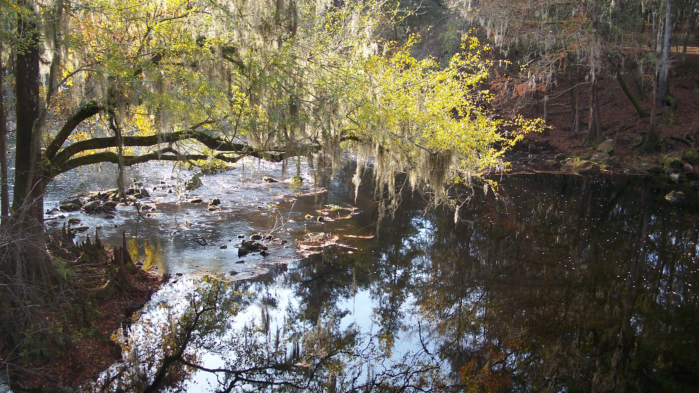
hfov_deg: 49.4
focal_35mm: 41
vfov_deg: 29.0
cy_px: 224
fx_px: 760
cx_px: 347
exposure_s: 1/100
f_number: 2.8
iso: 64
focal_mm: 7.8
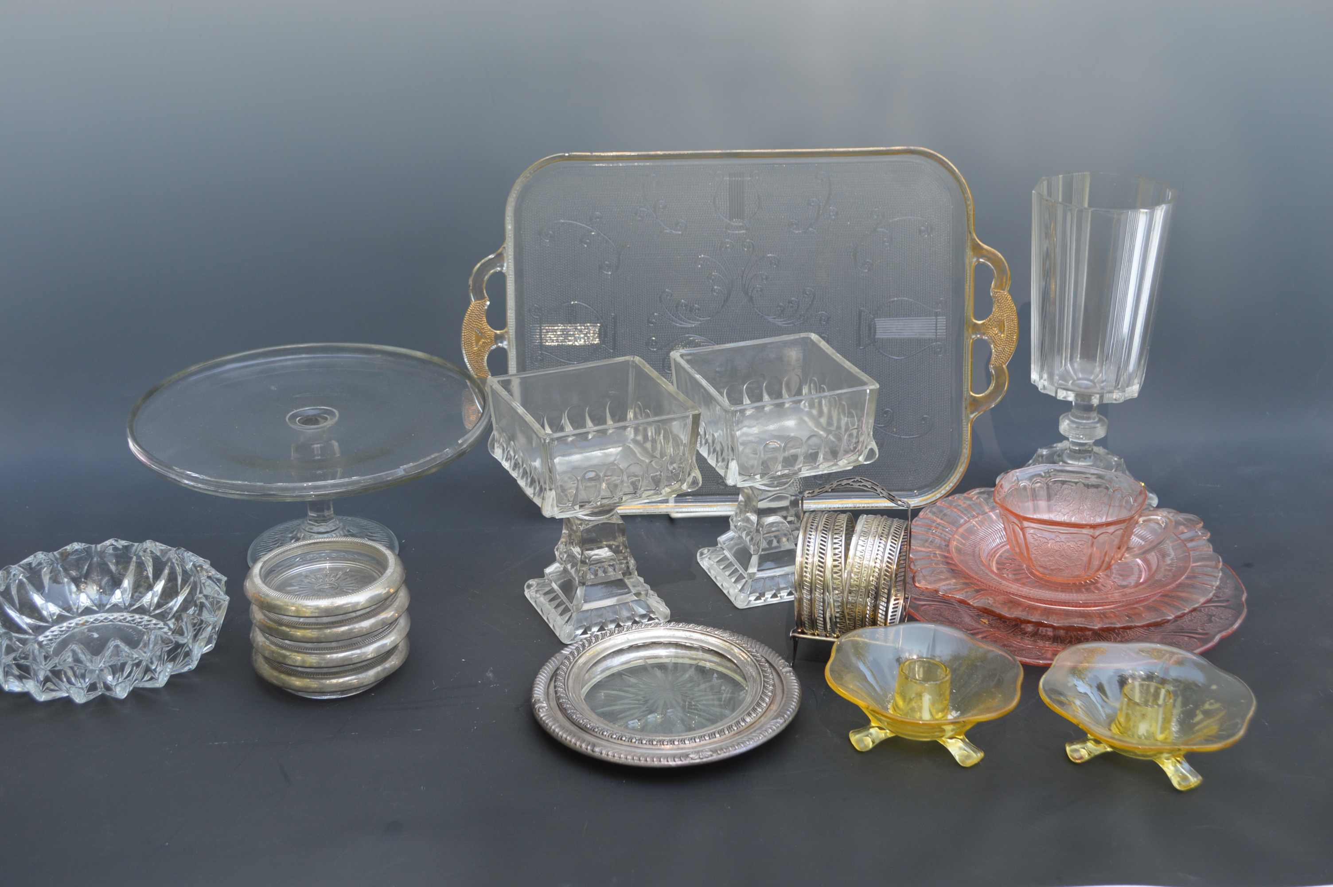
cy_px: 444
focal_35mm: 51
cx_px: 666
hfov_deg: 38.9
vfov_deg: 26.4
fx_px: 1887
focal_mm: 34
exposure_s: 1/125
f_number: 5.6
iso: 320
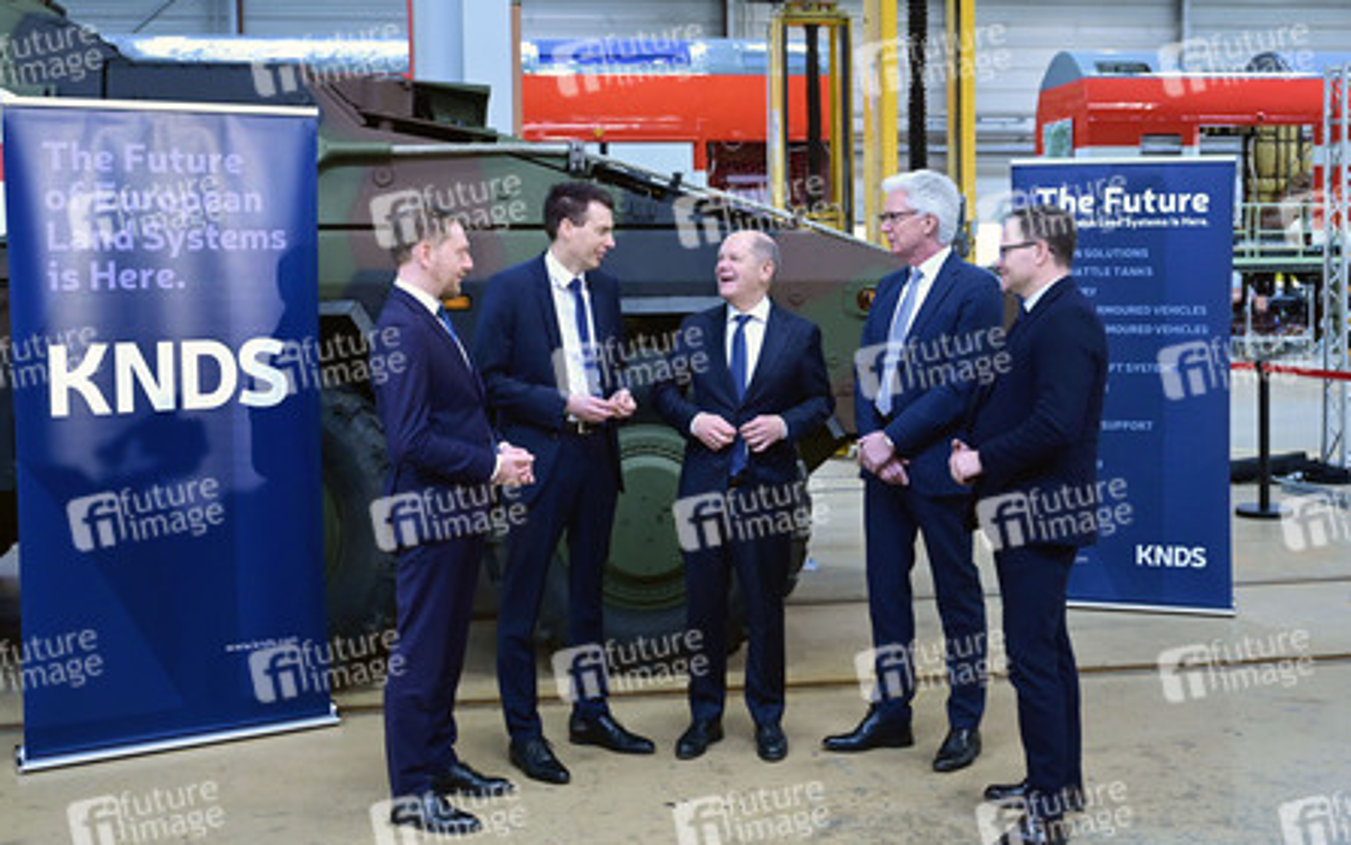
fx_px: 1271
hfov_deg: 56.0
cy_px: 439
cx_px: 671
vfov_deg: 36.8
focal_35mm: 35
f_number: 3.2
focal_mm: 33.5
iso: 3200
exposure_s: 1/320
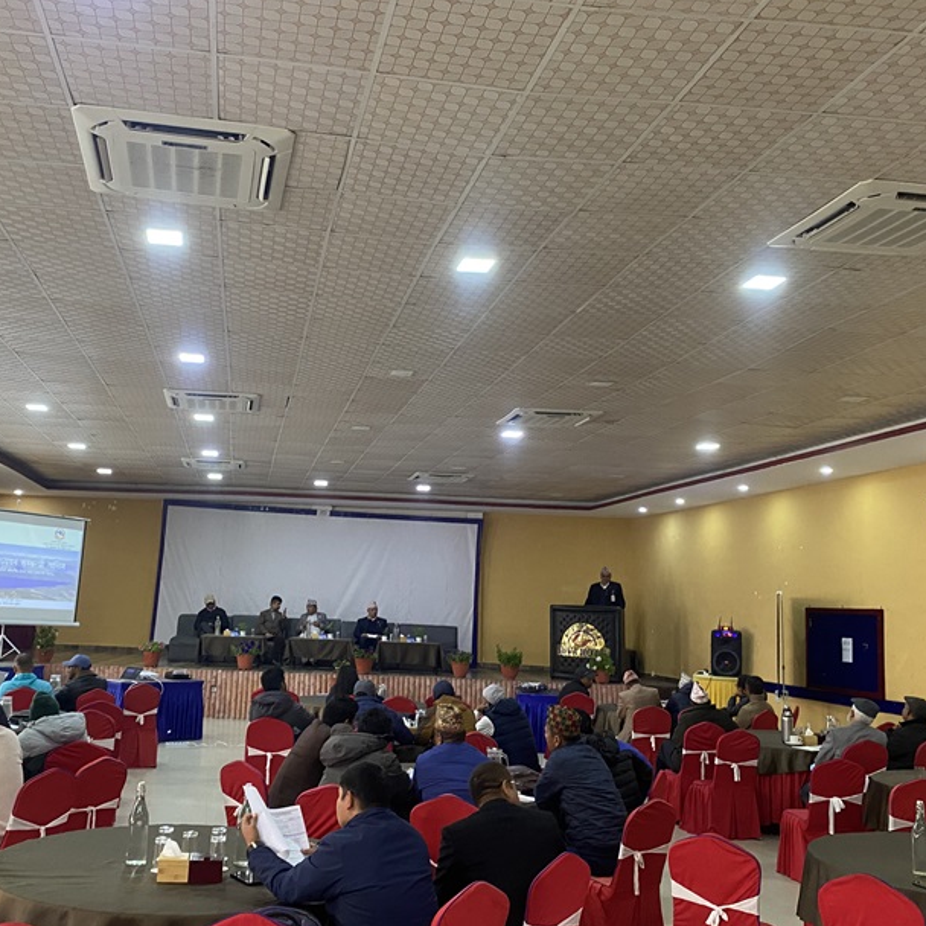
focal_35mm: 34
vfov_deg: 48.4
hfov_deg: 48.2
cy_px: 468
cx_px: 385
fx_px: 1029
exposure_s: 1/60
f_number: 1.8
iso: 320
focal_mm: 4.25
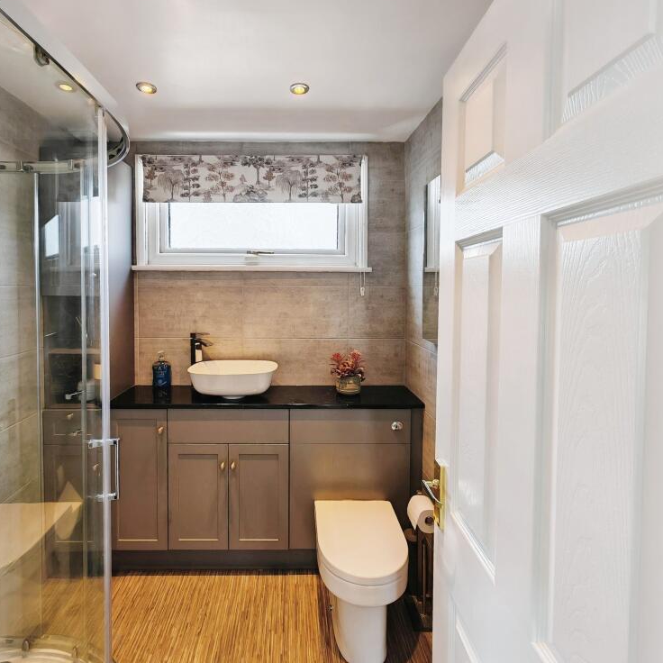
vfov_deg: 87.4
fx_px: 347
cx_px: 296
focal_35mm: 16
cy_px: 332
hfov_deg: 87.1
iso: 200
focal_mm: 1.82
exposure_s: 1/50
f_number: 2
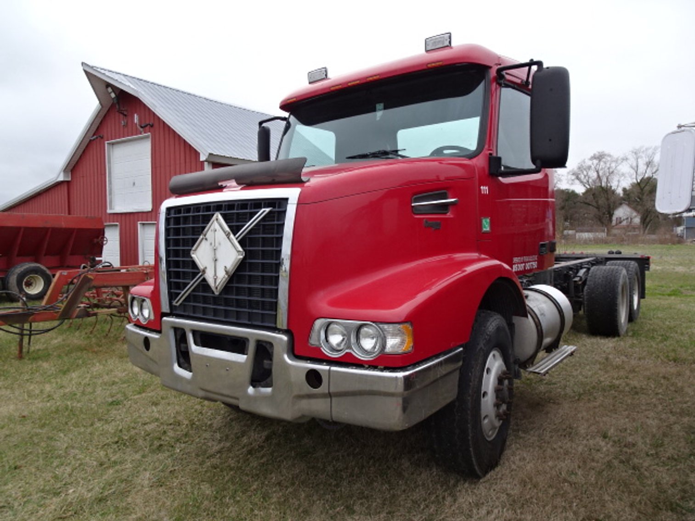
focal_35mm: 24
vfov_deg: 56.8
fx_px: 482
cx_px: 348
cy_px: 260
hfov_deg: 71.6
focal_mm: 4.1
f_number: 3.5
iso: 80
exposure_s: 1/80
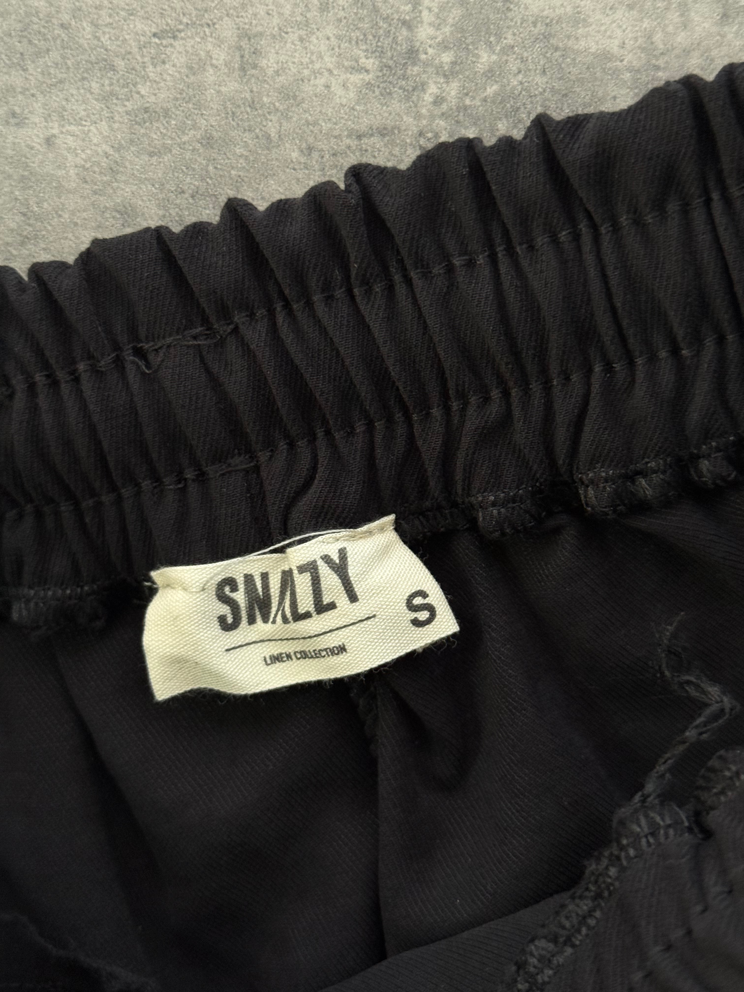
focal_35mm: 48
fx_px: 1376
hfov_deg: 30.3
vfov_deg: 39.7
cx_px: 372
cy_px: 496
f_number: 1.78
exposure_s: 1/100
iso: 160
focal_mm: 6.76
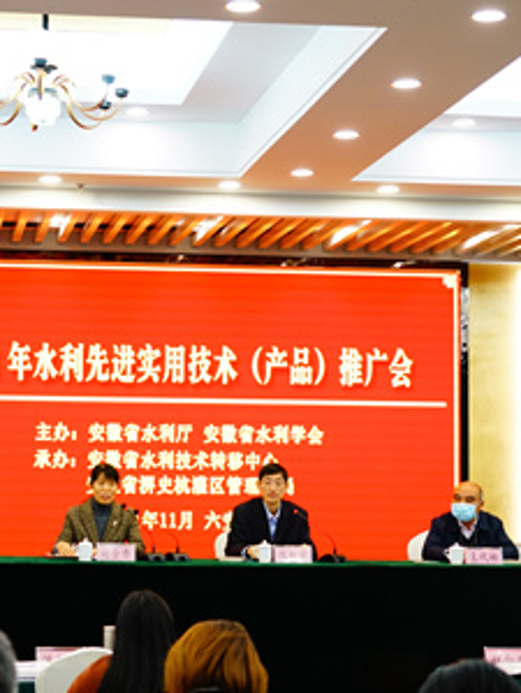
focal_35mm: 79
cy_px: 385
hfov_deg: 18.6
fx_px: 1582
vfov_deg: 24.7
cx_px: 116
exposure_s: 1/125
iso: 1250
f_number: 4.5
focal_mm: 41
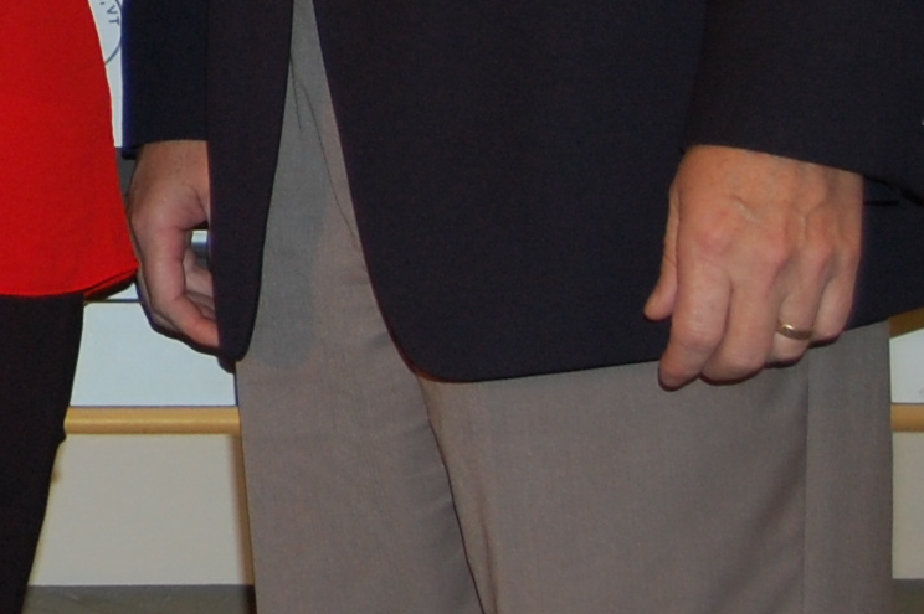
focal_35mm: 182
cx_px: -811
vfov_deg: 7.3
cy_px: -494
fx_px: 4668
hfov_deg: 10.5
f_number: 4.2
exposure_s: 1/60
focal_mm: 30
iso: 400
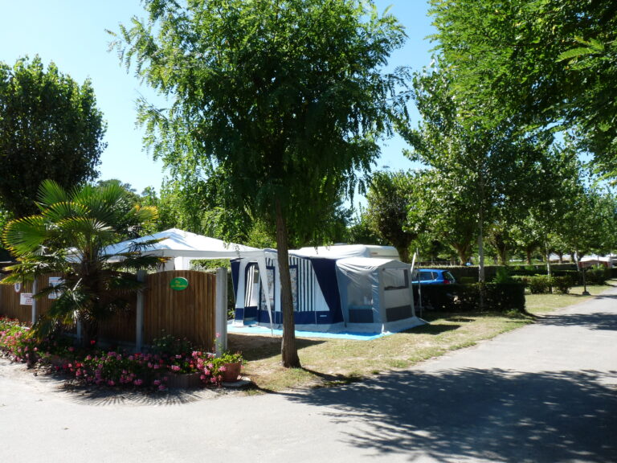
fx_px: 481
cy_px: 232
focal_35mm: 27
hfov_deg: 65.3
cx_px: 308
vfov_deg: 51.4
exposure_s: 1/200
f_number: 5.6
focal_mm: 4.8
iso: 100
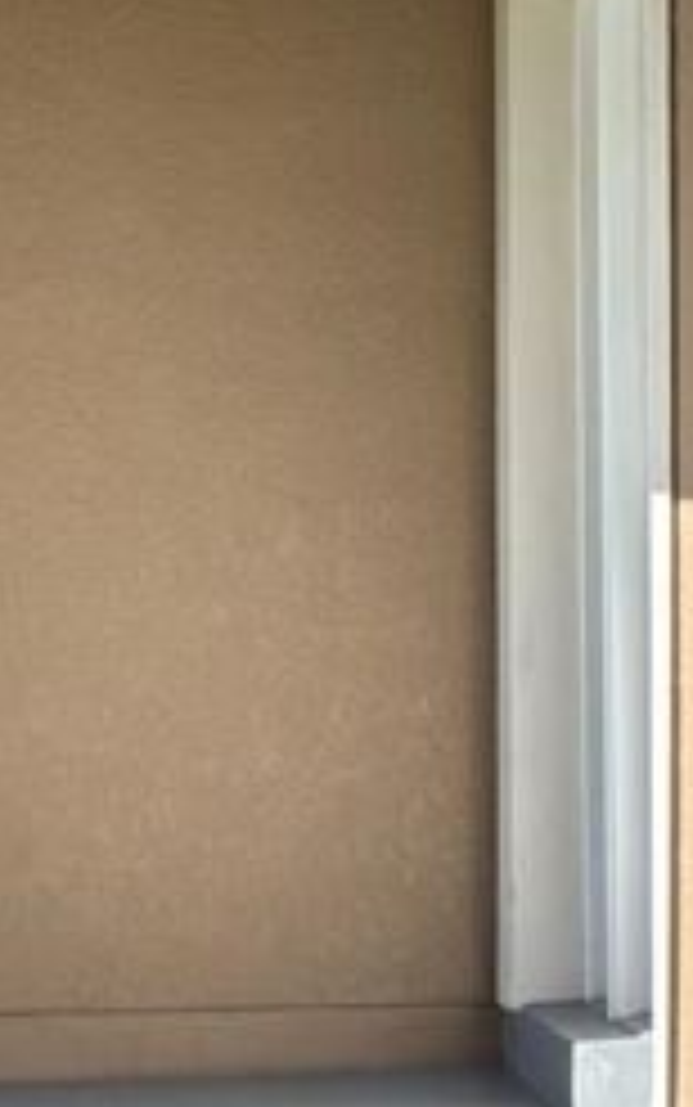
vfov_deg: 13.2
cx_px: 358
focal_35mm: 158
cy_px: 428
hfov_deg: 8.3
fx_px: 4769
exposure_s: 1/1724
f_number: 1.6
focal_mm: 5.96
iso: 40
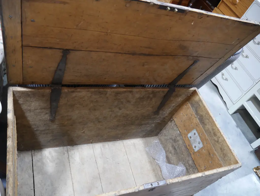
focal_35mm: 28
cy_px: 98
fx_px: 210
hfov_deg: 63.4
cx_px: 130
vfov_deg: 49.8
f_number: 3.5
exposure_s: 1/60
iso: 640
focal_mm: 14
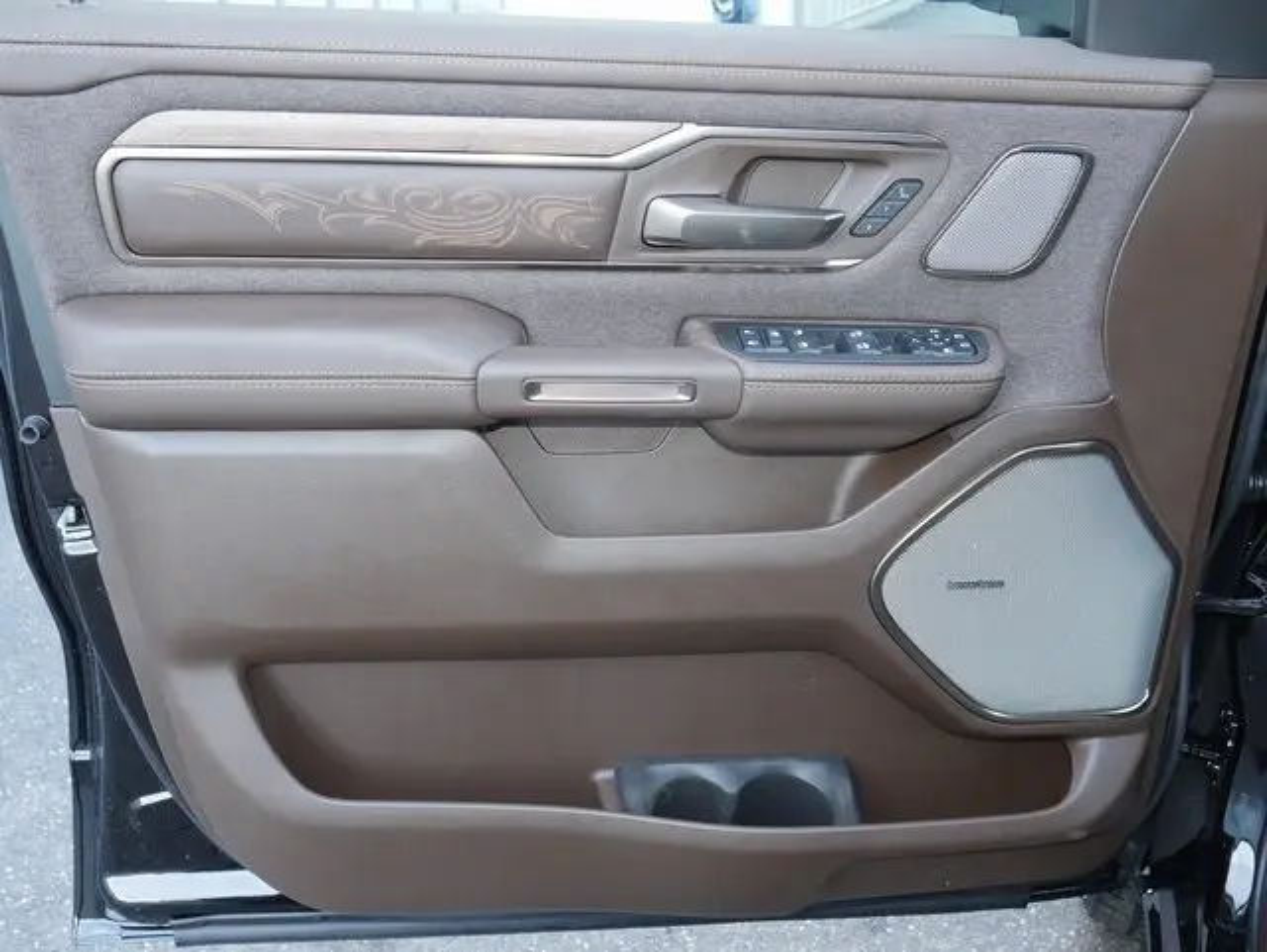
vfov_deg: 41.8
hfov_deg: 53.9
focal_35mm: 34
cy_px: 476
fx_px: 1245
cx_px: 634
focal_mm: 17
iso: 800
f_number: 5
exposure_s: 1/60
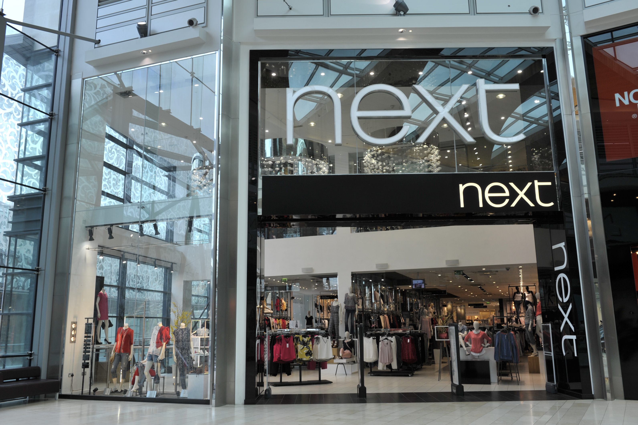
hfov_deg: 58.7
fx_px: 567
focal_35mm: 32
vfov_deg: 41.1
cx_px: 319
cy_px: 212
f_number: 7.1
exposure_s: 1/125
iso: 400
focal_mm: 32
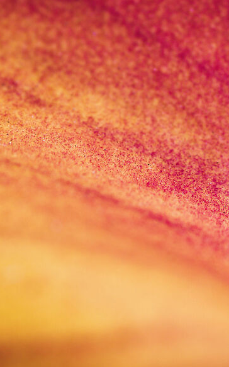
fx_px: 4407
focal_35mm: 441
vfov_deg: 4.8
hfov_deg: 3.0
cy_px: 243
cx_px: 378
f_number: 5.6
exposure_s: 1/200
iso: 100
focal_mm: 105
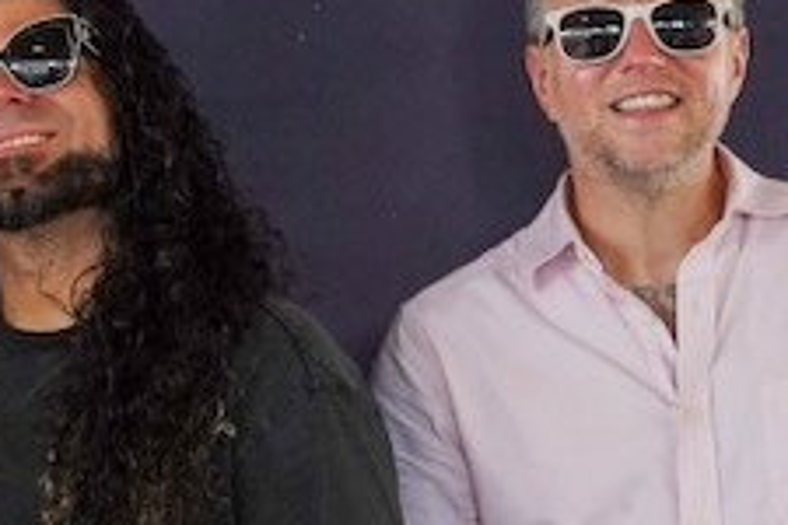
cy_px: 844
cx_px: -501
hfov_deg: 9.9
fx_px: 4356
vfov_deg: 6.8
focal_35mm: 199
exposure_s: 1/200
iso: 2000
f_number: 3.5
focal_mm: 35
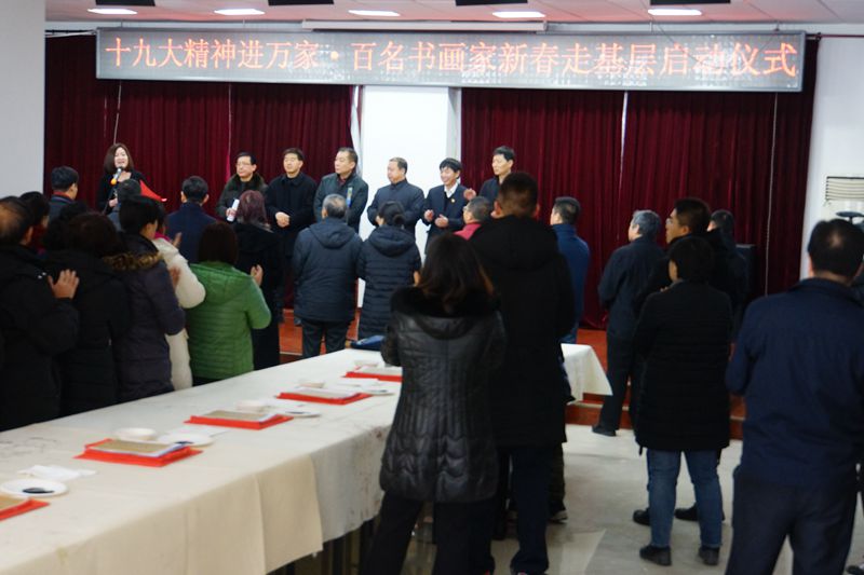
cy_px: 288
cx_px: 432
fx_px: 1536
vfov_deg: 21.2
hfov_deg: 31.4
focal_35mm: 64
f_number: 5
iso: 1600
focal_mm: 43
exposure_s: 1/80
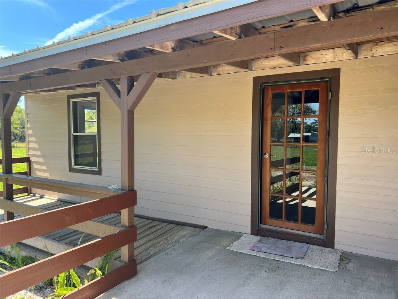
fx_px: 299
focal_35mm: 26
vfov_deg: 53.1
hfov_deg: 67.3
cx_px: 199
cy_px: 150
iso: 50
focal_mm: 5.7
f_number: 1.5
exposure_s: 1/621
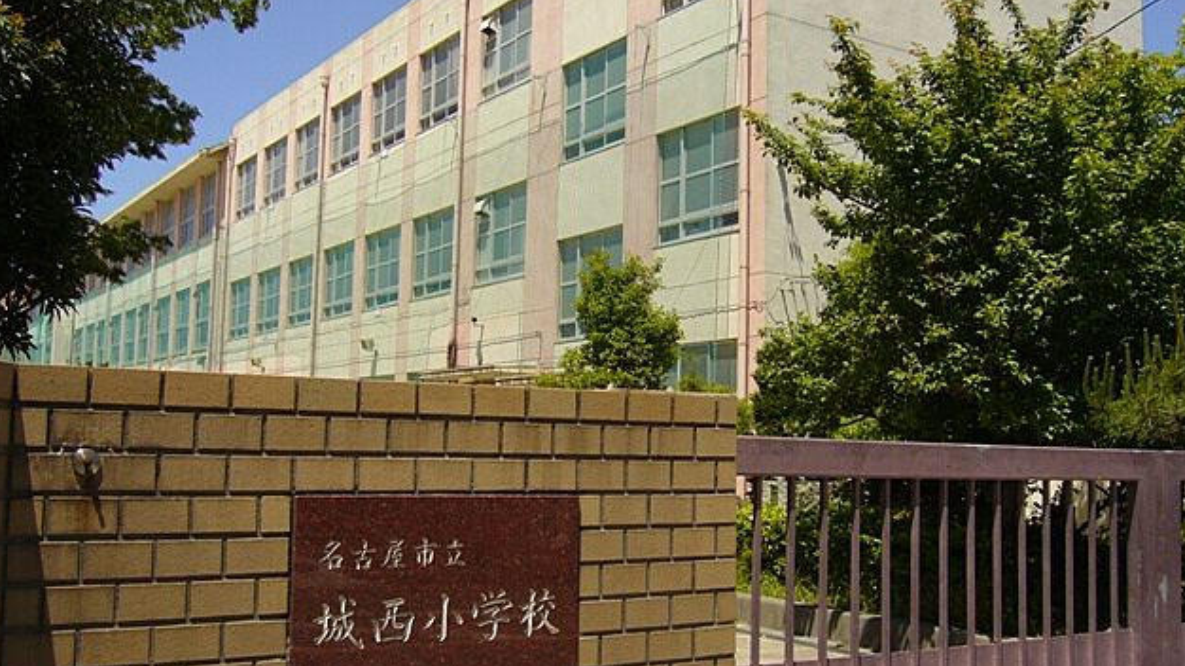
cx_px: 583
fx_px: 1225
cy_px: 314
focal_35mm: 39
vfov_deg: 30.4
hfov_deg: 51.6
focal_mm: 5.8
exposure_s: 1/500
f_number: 5.6
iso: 80
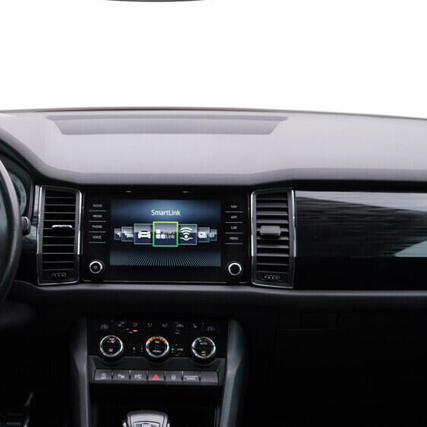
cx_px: 127
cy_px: 235
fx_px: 782
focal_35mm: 56
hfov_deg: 30.2
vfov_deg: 30.5
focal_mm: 24
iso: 160
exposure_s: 1/40
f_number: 2.8
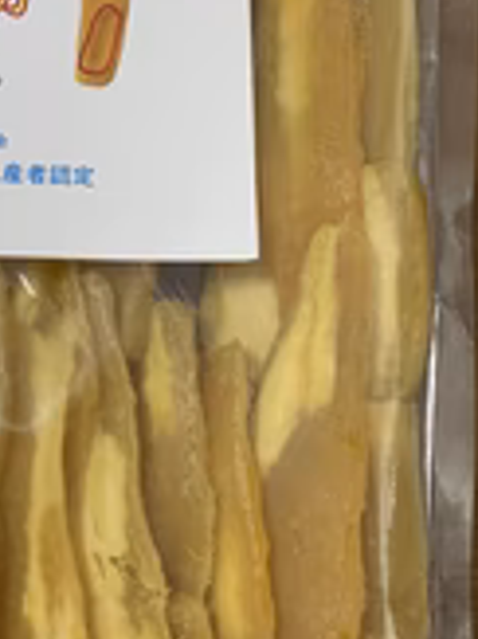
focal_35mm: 64
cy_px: 310
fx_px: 1180
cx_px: 20
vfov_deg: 30.3
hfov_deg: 22.2
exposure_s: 1/59
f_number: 1.8
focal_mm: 4.25
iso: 64
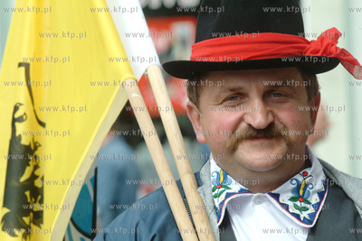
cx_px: 181
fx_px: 2188
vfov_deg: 6.3
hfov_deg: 9.5
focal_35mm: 218
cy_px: 120
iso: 400
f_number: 9.5
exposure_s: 1/350
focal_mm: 145
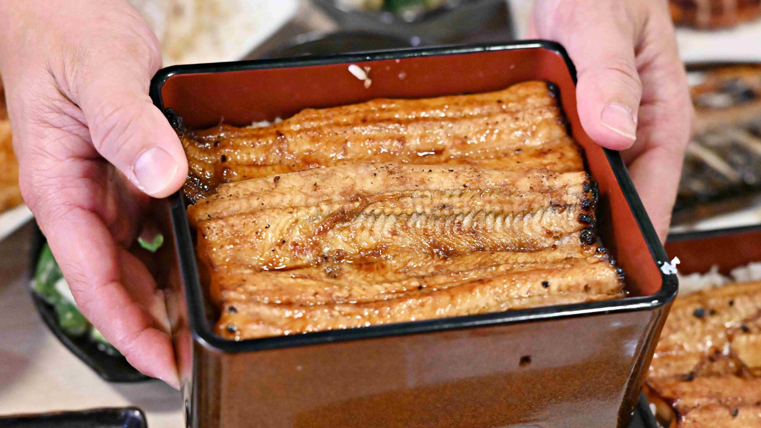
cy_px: 247
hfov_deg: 26.5
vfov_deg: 15.1
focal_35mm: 80
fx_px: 1614
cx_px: 377
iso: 7200
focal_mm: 50
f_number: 3.2
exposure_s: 1/200
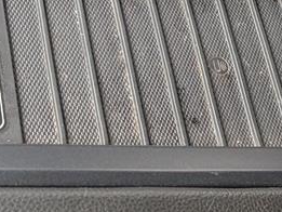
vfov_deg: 12.3
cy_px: 50
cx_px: 186
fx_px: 978
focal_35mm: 120
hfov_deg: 16.4
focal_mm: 6.9
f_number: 1.68
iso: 711
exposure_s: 1/256
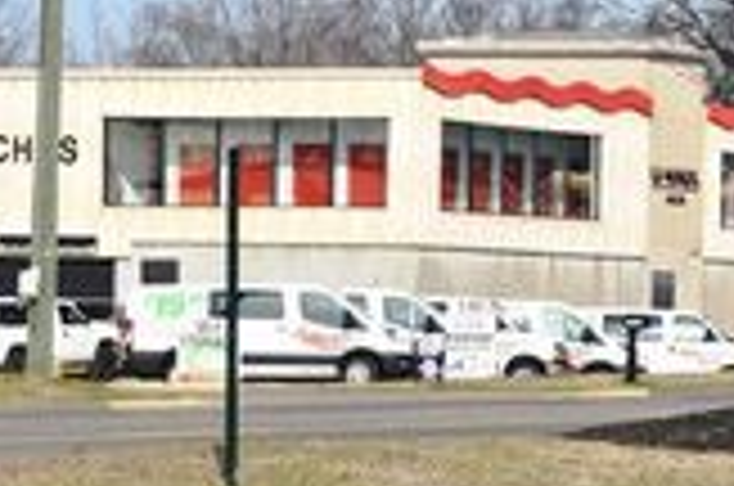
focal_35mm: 248
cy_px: 448
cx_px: 1427
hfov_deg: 8.0
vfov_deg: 5.5
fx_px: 5047
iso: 100
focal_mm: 42
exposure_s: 1/320
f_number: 9
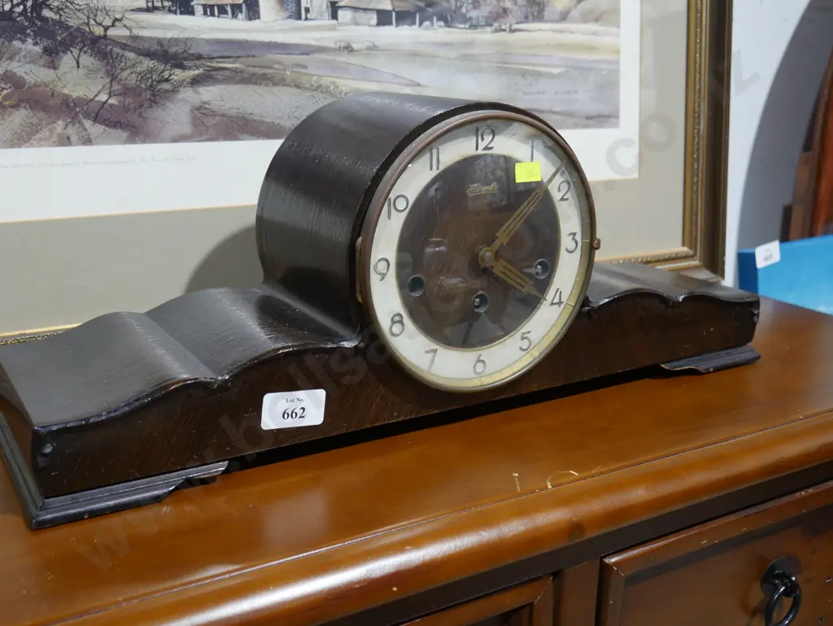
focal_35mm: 38
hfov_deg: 49.0
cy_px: 313
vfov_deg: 37.8
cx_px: 416
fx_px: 915
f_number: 4.1
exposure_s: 1/60
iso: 500
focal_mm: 19
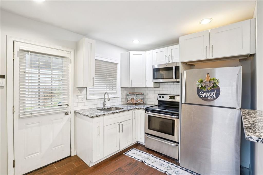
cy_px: 88
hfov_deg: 96.8
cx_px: 132
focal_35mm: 16
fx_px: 117
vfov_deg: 73.7
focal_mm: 16
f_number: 9
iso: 400
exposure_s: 1/3.33
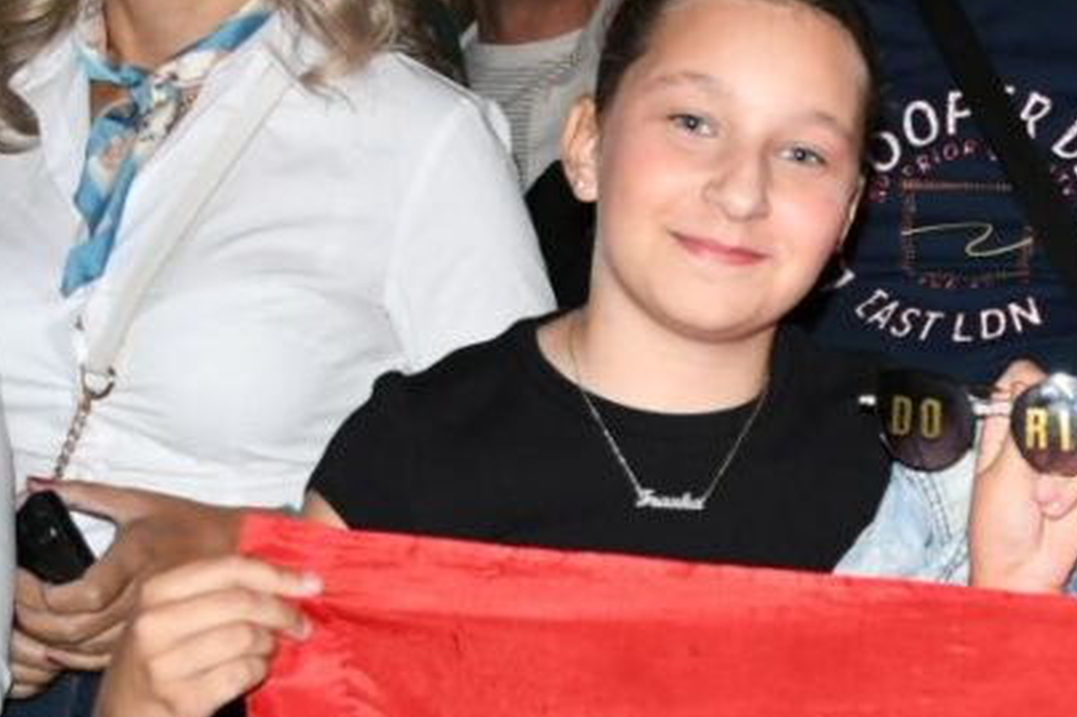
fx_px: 3170
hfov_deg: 17.9
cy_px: 512
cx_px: 1450
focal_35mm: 106
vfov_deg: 12.9
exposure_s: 1/80
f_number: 4
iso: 1600
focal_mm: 23
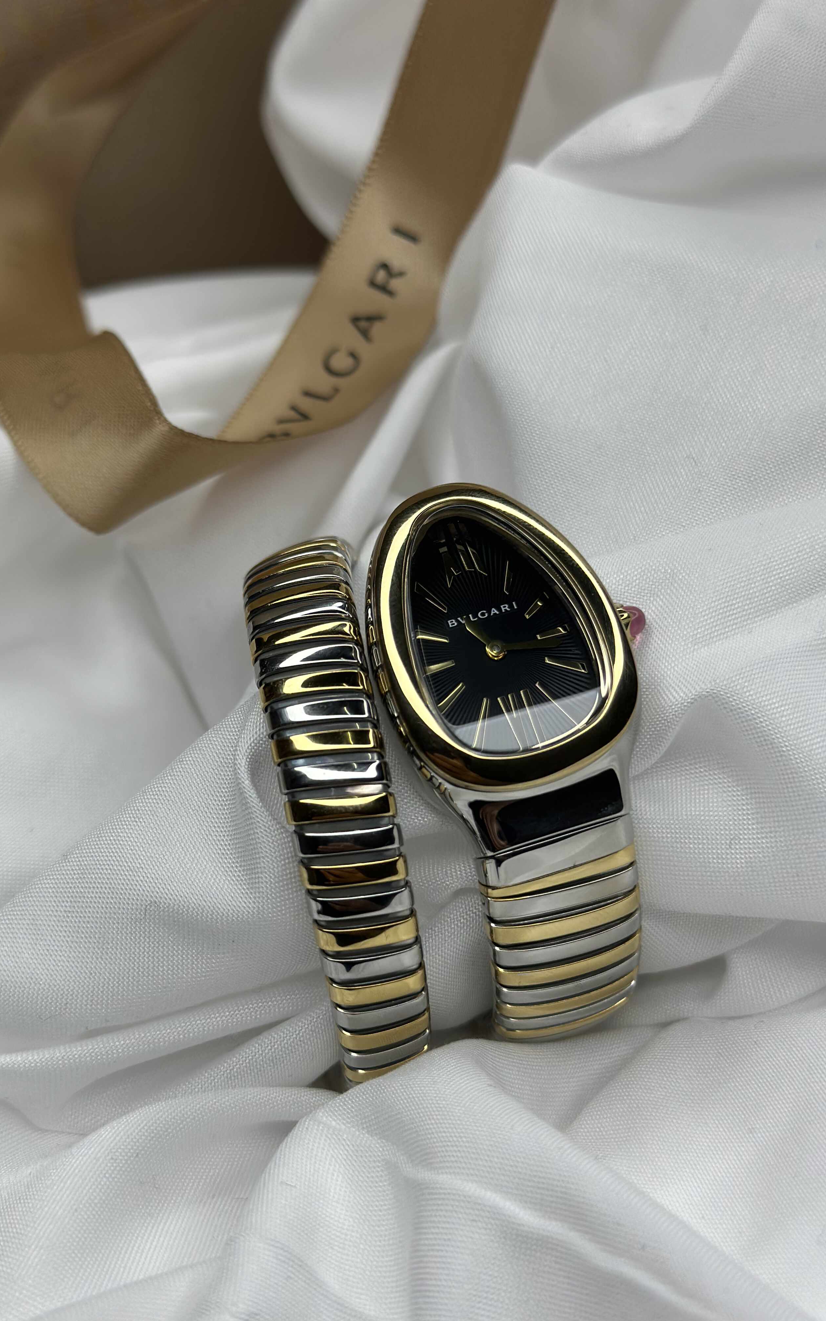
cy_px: 661
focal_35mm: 51
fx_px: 1837
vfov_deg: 39.6
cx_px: 447
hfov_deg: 25.3
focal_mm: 6.86
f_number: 1.78
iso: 80
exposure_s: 1/953
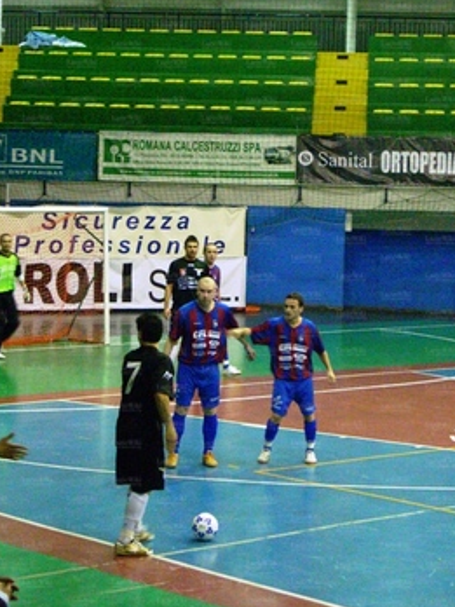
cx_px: 239
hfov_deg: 13.8
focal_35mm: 107
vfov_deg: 18.4
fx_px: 1875
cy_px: 297
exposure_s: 1/30
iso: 800
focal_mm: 15.3
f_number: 4.7
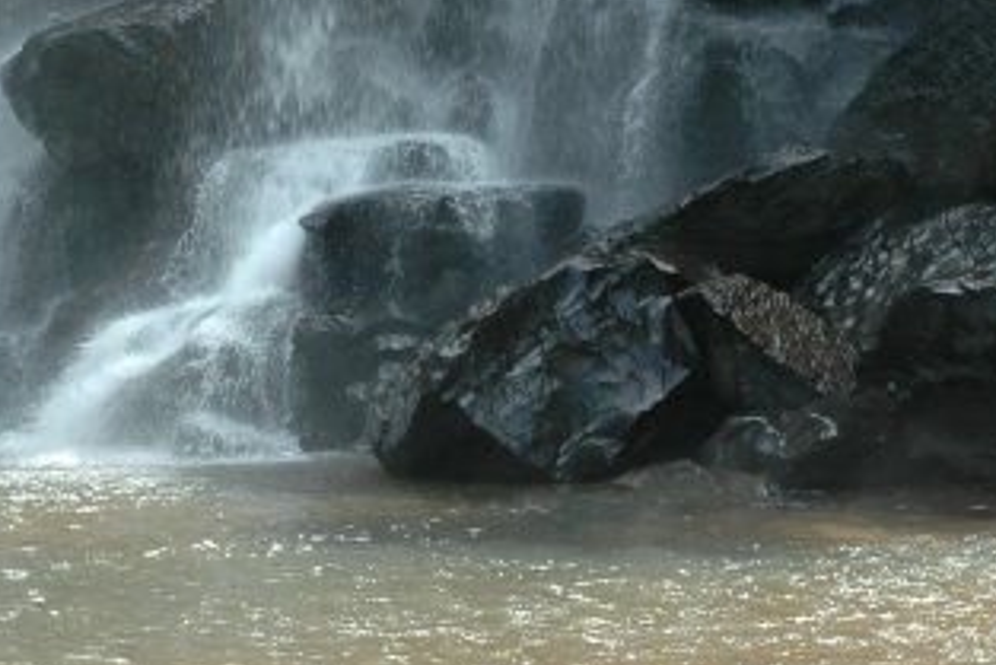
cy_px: -25
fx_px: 3820
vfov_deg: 9.9
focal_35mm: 138
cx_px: 48
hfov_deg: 14.7
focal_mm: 40
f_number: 6.3
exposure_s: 1/160
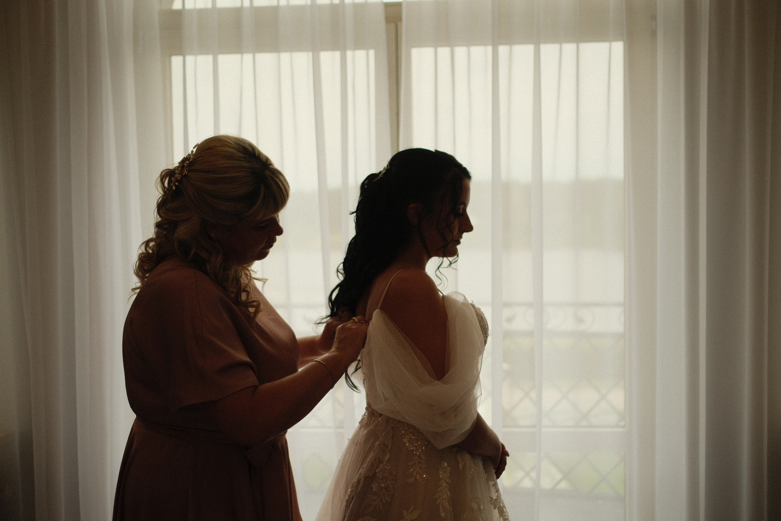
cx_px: 390
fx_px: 759
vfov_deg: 37.9
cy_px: 260
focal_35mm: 35
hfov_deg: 54.4
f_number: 1.4
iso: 640
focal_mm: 23
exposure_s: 1/2900
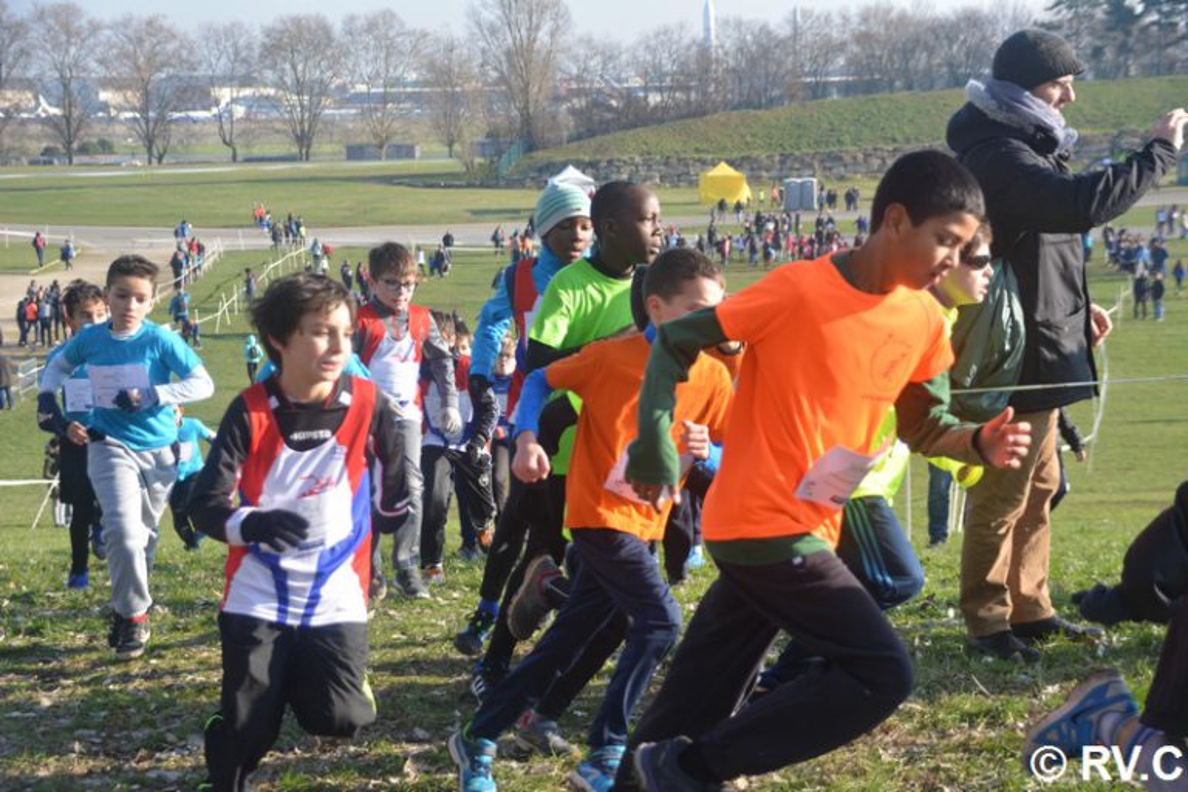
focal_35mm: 66
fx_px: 2178
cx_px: 594
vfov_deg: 20.6
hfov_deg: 30.5
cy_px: 396
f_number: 4.5
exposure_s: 1/1000
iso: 450
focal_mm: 44
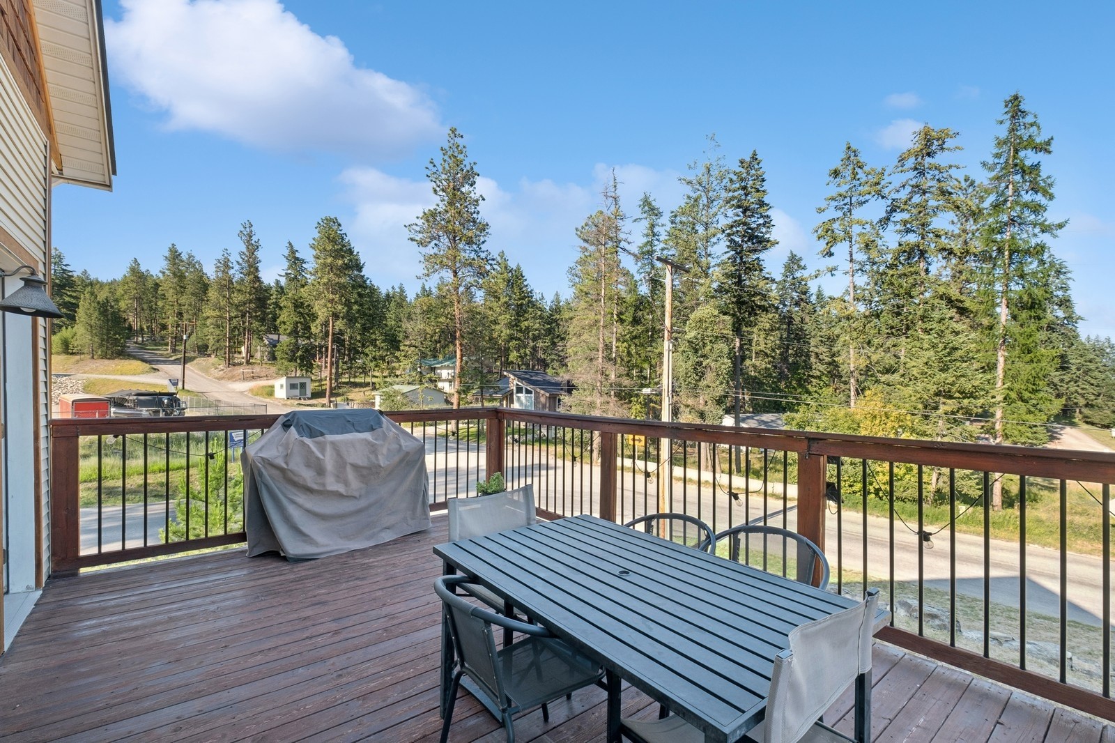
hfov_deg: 100.4
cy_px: 372
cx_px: 558
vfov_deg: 77.3
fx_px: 464
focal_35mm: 15
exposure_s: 1/30
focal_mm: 10
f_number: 9
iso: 200
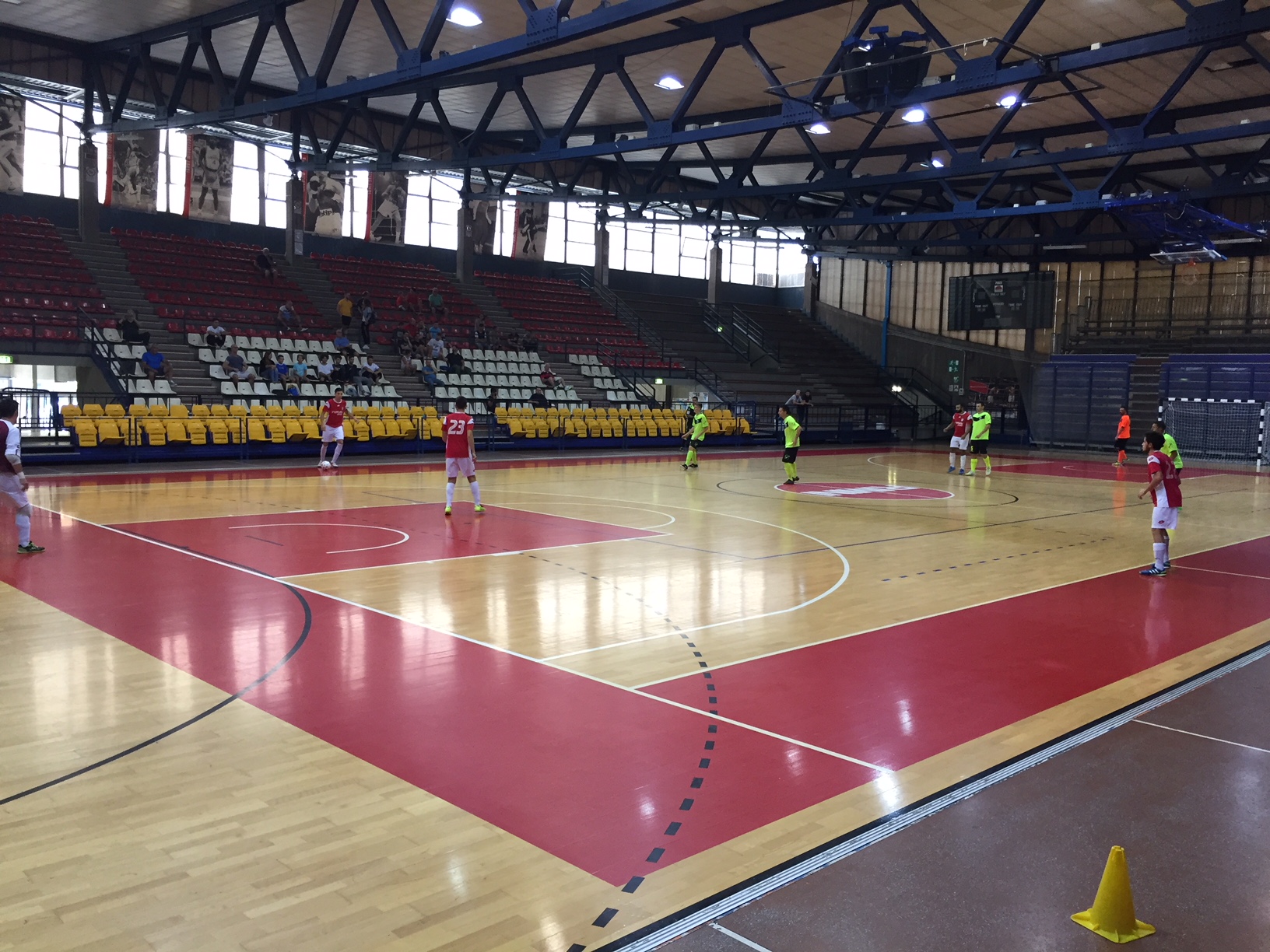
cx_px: 635
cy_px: 476
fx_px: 1064
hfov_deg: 61.7
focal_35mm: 29
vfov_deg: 48.2
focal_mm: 4.15
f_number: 2.2
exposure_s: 1/33
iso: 64
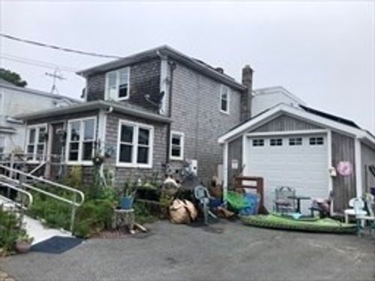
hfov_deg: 63.4
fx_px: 303
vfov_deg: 49.7
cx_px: 188
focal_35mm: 28
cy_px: 140
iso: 20
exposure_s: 1/1869
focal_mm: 3.99
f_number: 1.8
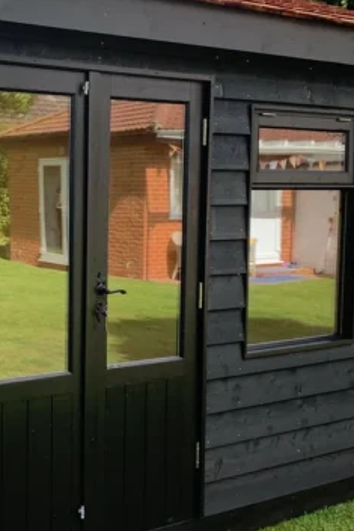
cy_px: 279
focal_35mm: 59
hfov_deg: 22.3
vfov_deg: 33.9
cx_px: 14
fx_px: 869
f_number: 1.8
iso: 25
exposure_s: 1/202
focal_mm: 4.25
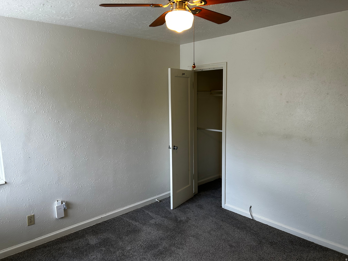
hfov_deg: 67.3
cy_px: 130
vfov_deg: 53.1
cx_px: 174
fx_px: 261
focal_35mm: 26
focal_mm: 5.7
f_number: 1.5
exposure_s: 1/120
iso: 80
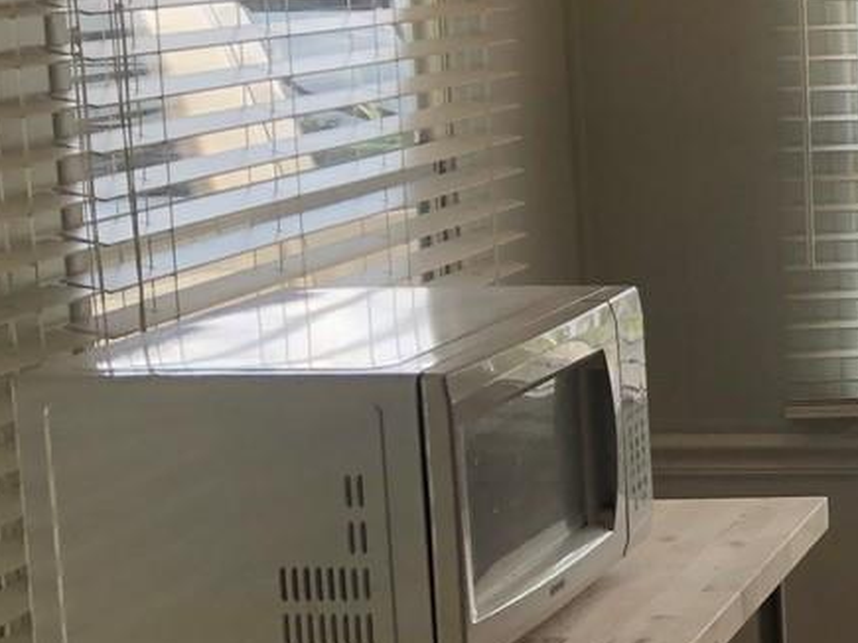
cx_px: 1503
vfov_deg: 14.4
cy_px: 323
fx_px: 2552
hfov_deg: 16.3
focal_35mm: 103
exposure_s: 1/177
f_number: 1.8
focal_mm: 3.99
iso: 20
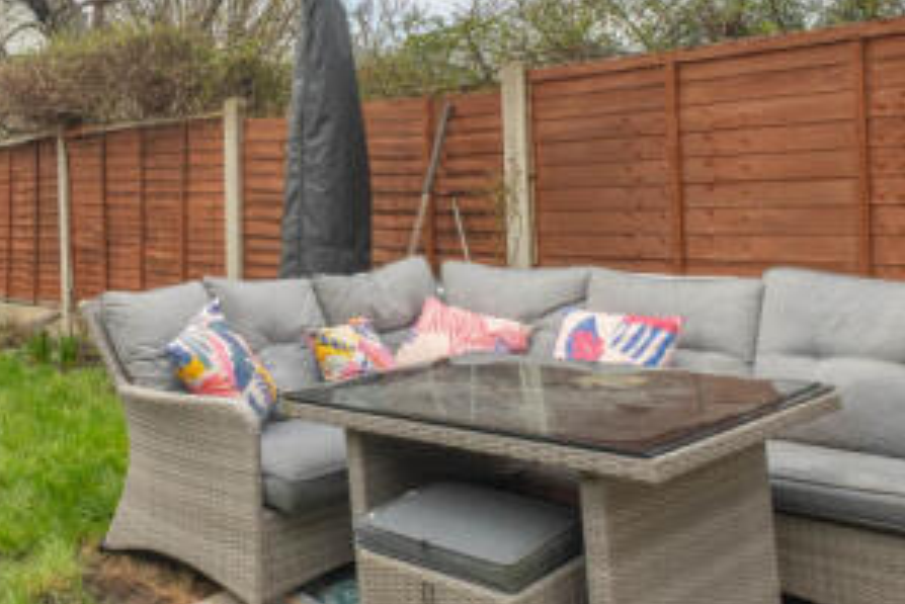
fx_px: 830
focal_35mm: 33
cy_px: 247
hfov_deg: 48.7
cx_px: 32
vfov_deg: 39.9
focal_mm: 10
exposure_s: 1/100
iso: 400
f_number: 6.4
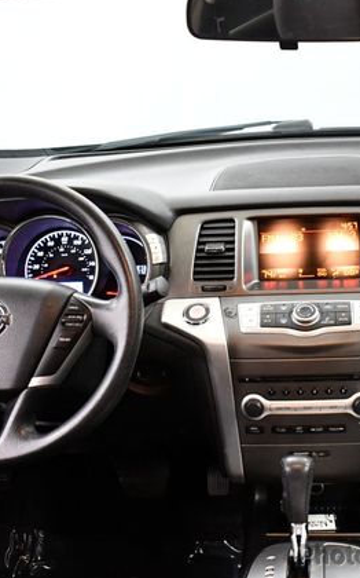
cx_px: 282
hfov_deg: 22.8
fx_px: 880
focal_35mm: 56
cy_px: 288
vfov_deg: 36.3
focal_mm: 18
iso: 3200
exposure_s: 1/100
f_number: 3.5
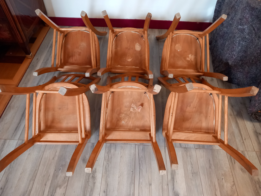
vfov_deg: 51.4
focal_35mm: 27
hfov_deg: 65.3
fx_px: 204
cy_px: 98
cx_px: 130
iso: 320
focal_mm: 4
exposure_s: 1/25
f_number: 1.8
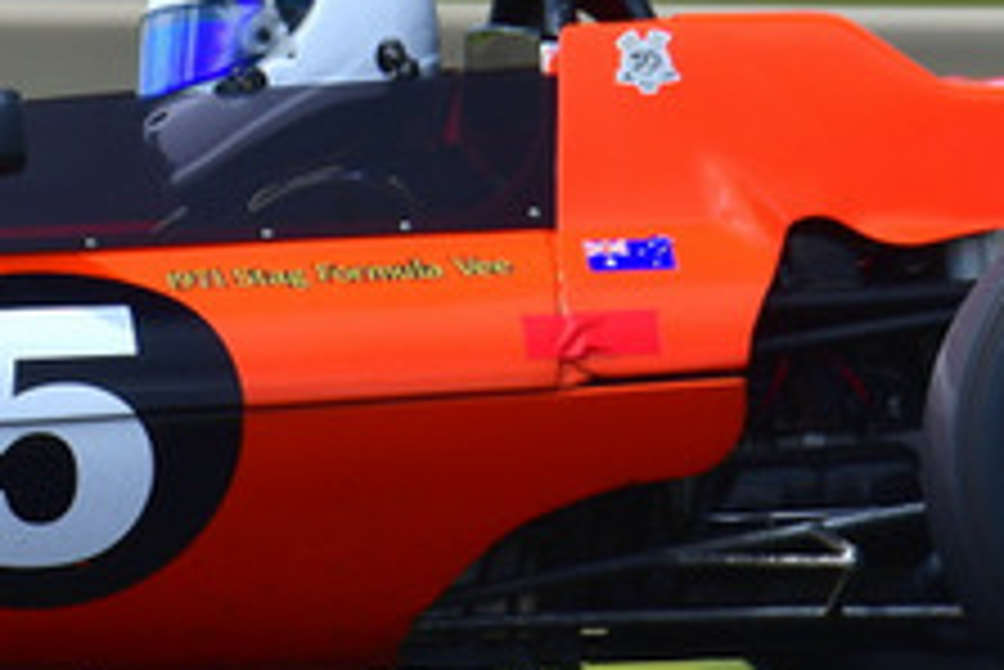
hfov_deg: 1.9
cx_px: 144
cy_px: -13
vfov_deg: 1.3
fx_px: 29999
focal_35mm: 1075
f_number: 13
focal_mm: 200
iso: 100
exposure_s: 1/125
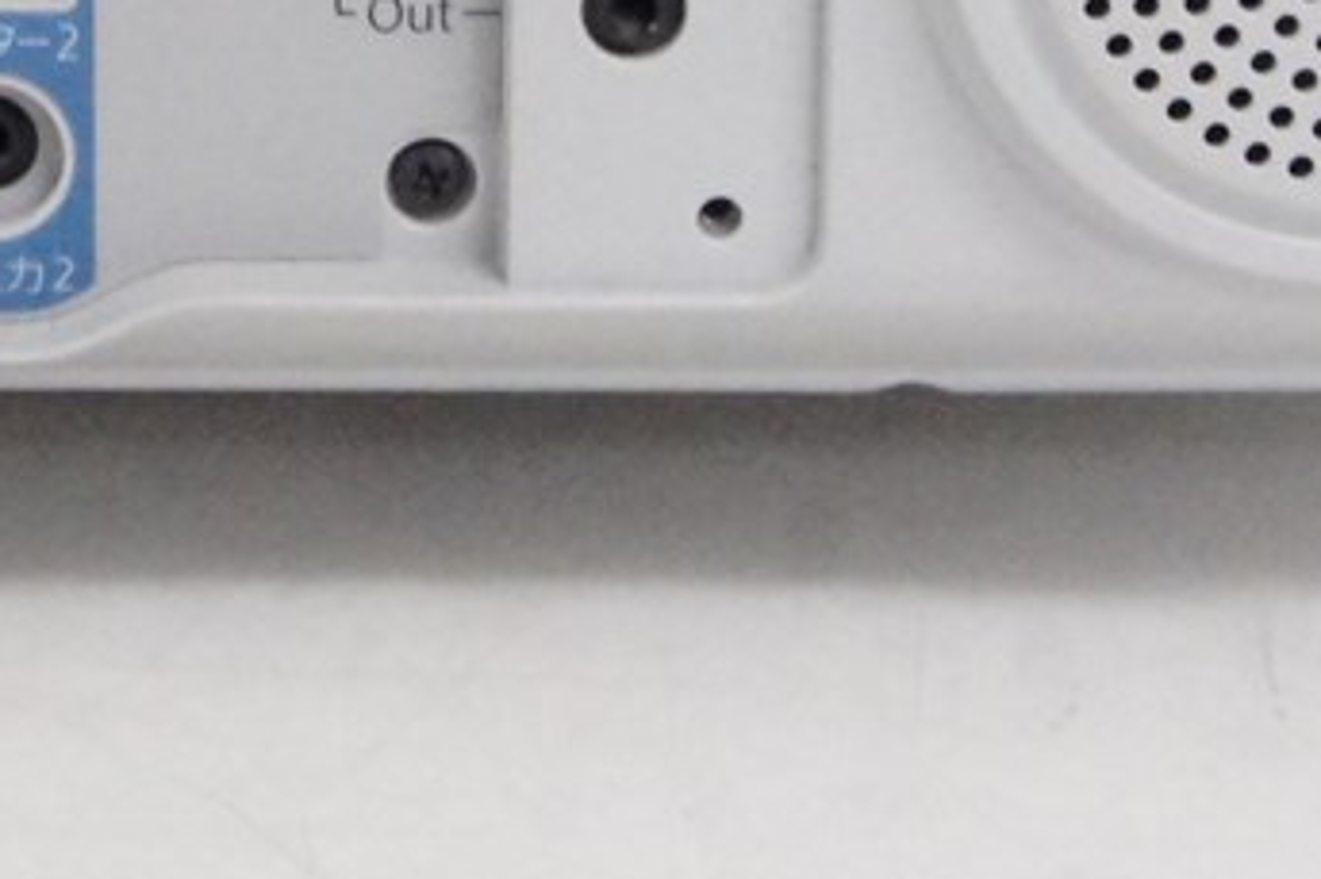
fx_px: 6125
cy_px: -390
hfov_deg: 12.2
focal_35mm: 167
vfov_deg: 8.1
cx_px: 15
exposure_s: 1/50
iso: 6400
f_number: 10
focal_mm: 32
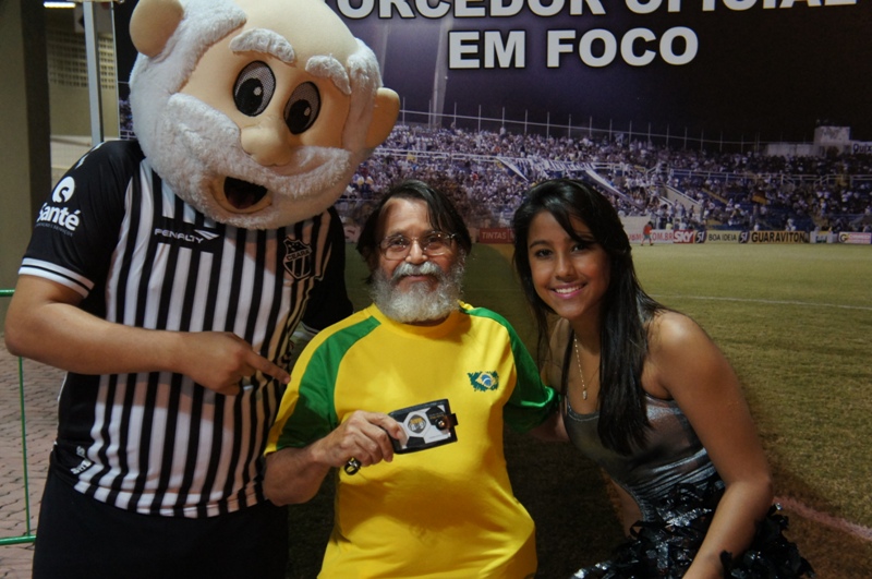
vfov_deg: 25.0
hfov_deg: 36.9
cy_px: 290
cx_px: 436
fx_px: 1306
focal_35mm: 54
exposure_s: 1/30
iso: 1600
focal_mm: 36
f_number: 4.5
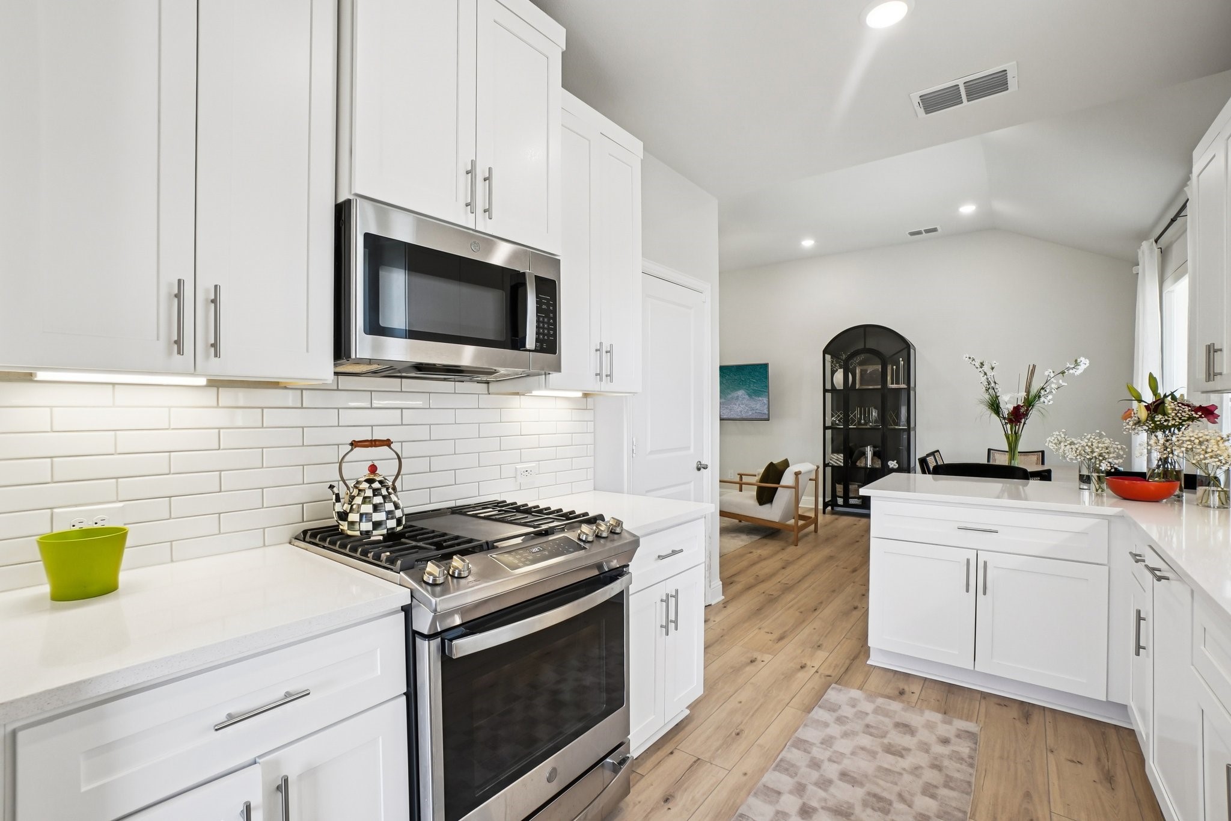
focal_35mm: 15
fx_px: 513
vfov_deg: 77.3
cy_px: 410
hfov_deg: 100.4
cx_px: 616
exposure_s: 1/40
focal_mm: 10
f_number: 8
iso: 400
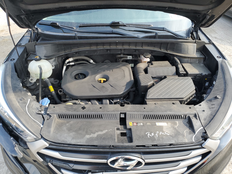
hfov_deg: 67.3
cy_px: 87
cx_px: 116
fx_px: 174
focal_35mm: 26
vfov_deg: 53.1
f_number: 1.5
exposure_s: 1/345
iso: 50
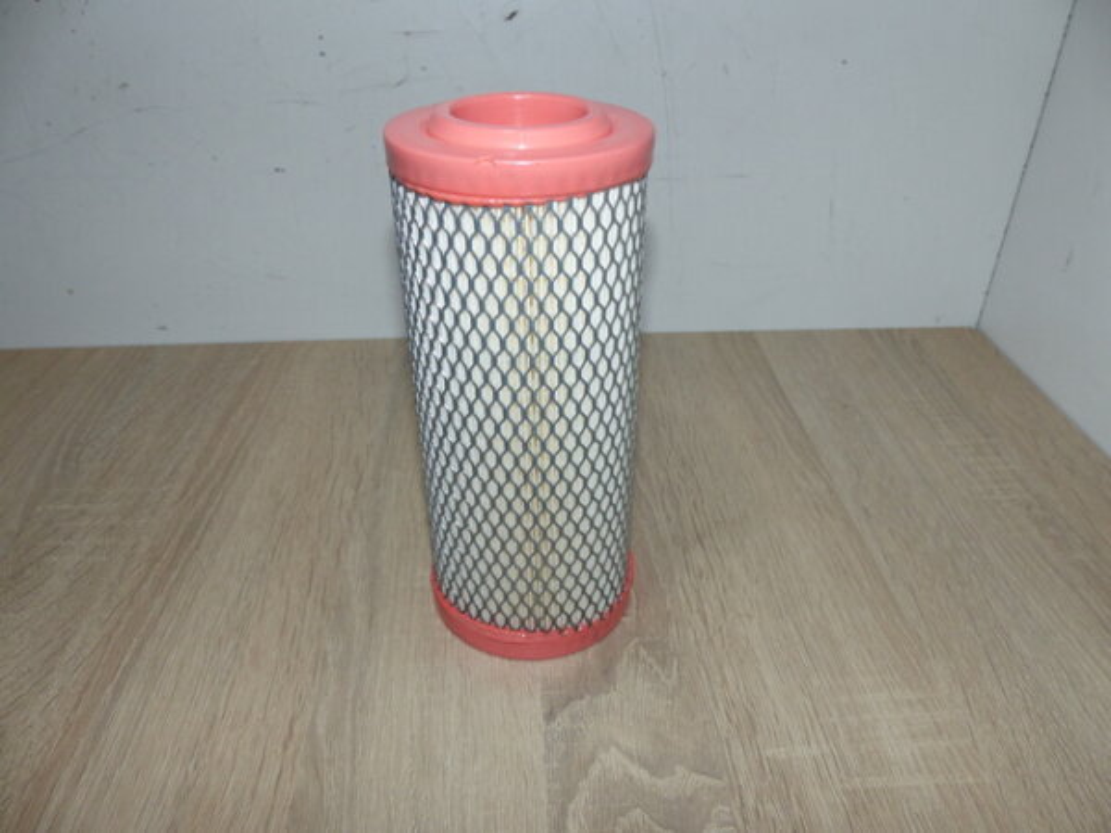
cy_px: 416
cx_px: 556
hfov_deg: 67.3
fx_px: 834
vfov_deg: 53.1
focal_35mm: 26
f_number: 2.8
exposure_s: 1/60
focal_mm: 4.5
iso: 125
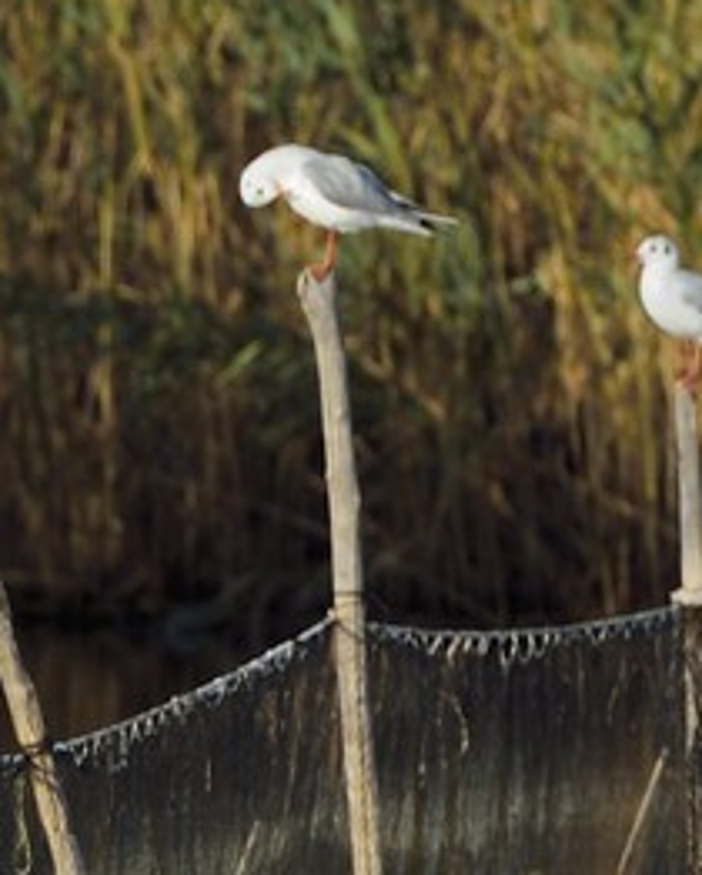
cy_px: 651
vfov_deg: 1.2
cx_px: -1474
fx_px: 41608
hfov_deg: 1.0
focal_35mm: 1604
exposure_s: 1/400
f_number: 11
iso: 400
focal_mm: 280
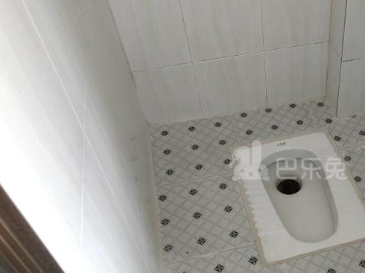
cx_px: 288
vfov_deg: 29.6
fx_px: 516
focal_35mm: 49
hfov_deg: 37.6
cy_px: 161
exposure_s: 1/100
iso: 80
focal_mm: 4.35
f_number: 1.8
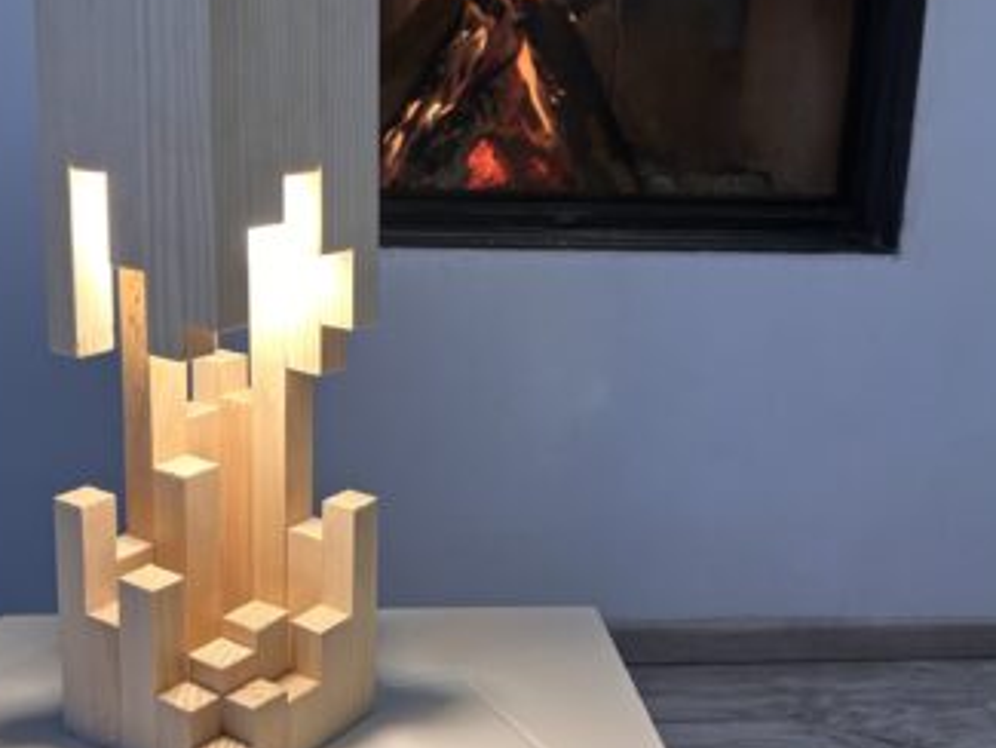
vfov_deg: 44.0
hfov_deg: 56.5
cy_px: 313
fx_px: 921
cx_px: 420
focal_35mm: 32
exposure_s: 1/150
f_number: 1.5
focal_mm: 5.7
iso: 50
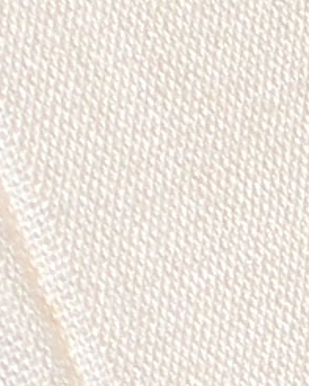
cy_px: 772
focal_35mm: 830
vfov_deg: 2.3
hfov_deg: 1.9
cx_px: 944
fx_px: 9482
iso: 80
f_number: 4.6
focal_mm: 16.8
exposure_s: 1/100
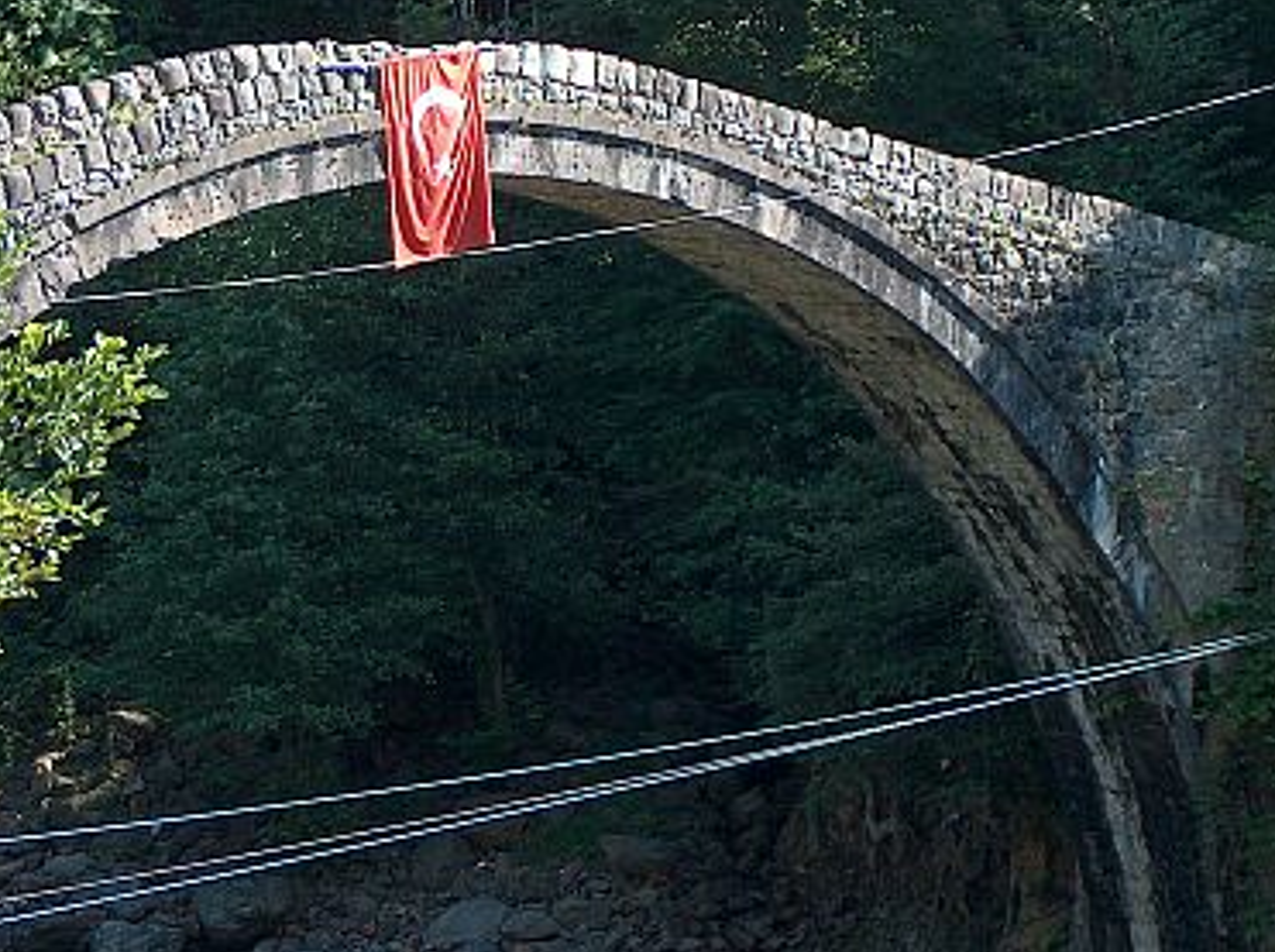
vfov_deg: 8.7
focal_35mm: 171
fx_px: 6288
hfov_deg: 11.5
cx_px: 309
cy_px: 648
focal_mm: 20.29
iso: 200
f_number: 2.9
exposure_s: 1/251
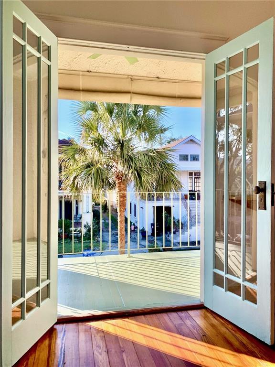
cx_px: 138
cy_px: 184
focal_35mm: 26
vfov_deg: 67.3
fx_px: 275
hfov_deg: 53.1
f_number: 1.8
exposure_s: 1/362
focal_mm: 4.25
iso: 25
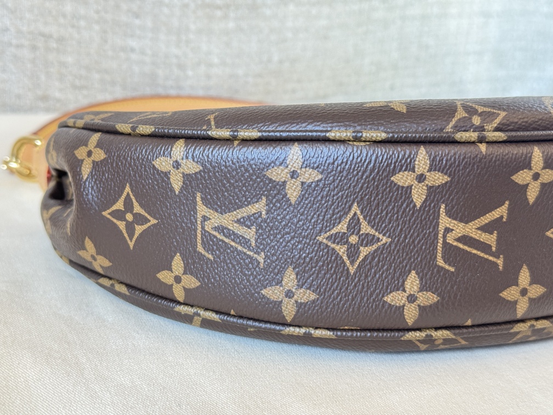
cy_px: 208
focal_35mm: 48
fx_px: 767
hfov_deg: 39.7
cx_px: 276
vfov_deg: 30.3
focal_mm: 6.76
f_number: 1.78
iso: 125
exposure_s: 1/50
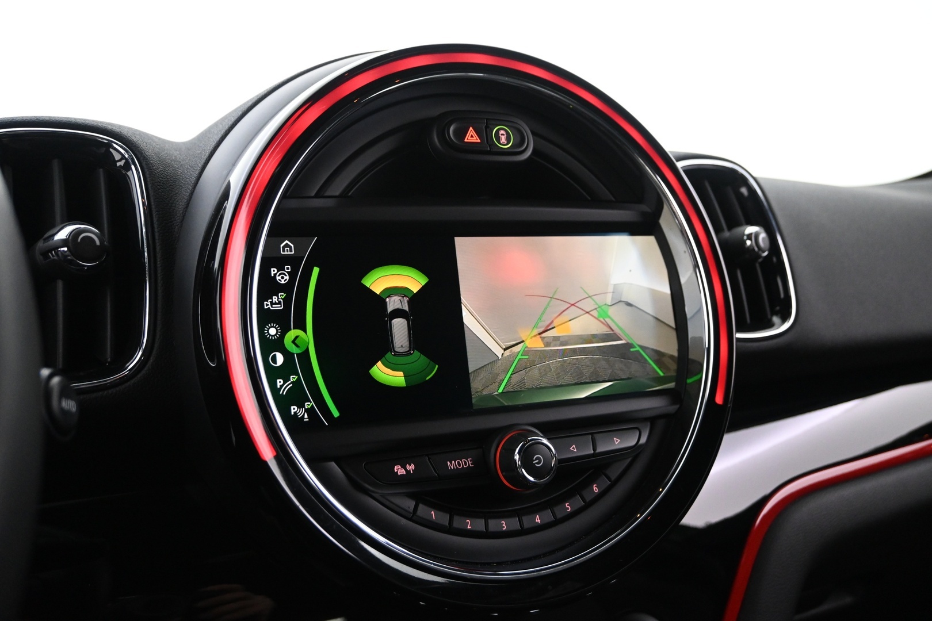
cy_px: 310
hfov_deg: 61.9
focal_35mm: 30
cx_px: 466
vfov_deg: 43.6
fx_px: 777
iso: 2500
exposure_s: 1/25
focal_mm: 20
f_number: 3.8
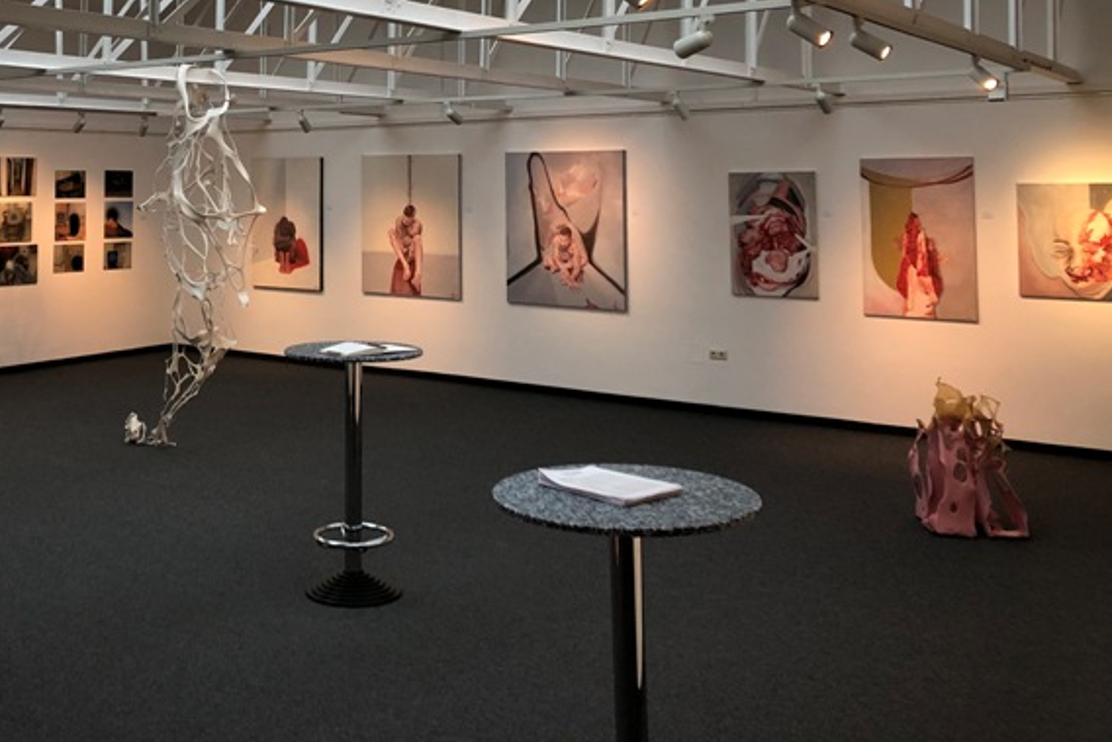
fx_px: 1267
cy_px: 159
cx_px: 337
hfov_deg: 46.4
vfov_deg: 31.9
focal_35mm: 41
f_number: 1.8
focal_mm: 3.99
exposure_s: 1/33
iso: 40
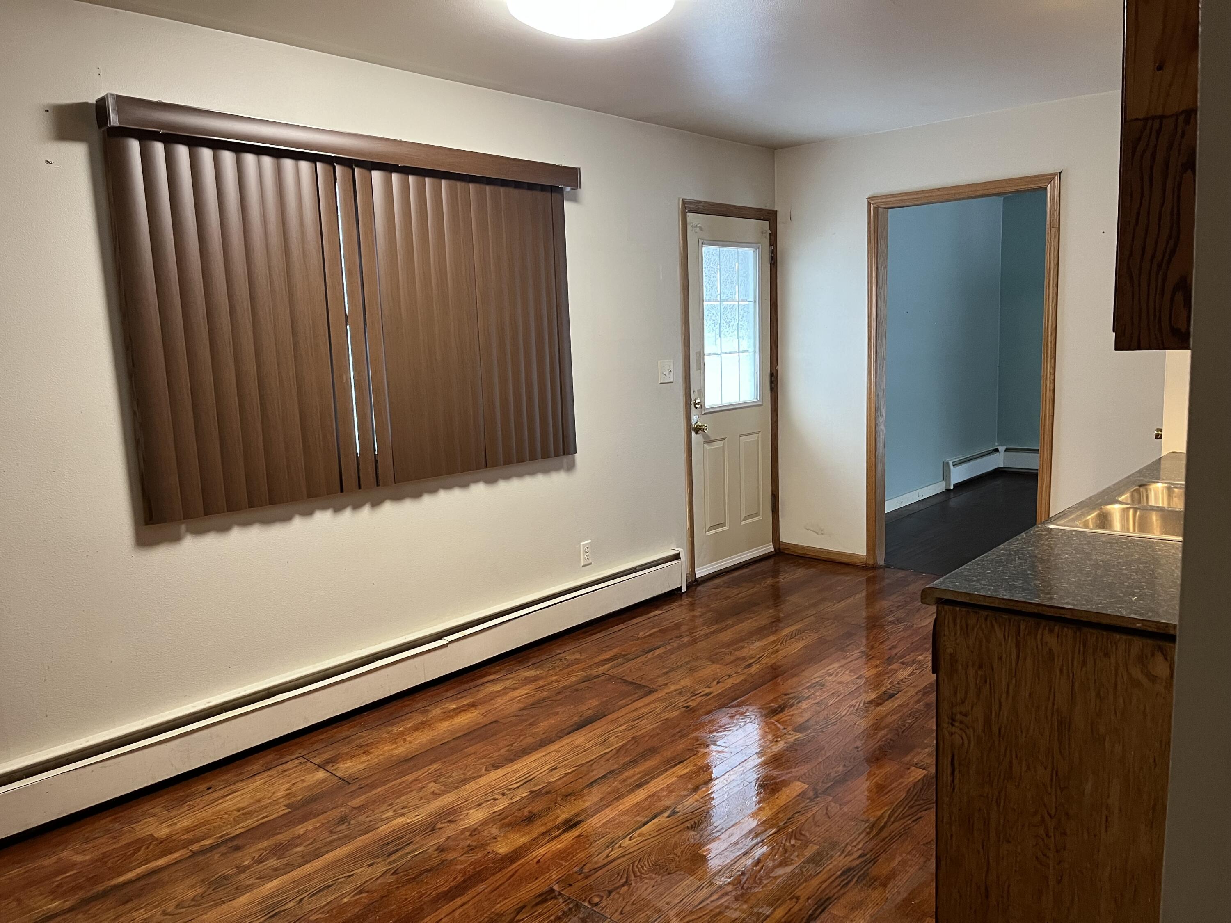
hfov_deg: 67.3
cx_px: 616
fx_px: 925
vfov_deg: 53.1
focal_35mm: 26
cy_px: 462
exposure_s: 1/60
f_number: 1.6
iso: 320
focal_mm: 5.1
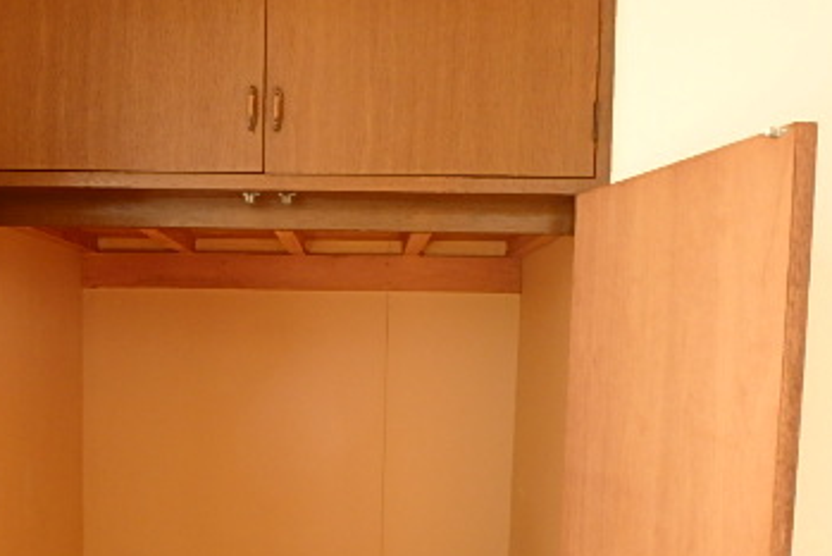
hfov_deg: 48.0
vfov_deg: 32.4
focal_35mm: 40
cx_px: 312
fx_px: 925
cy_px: 453
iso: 200
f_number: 3.5
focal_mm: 3.7
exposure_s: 1/60
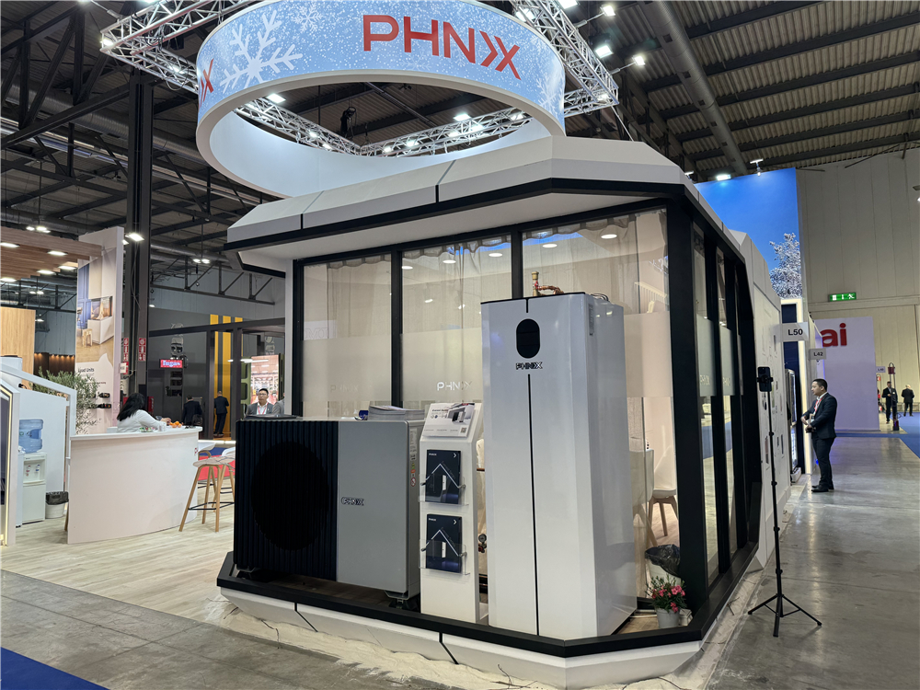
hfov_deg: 71.6
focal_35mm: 24
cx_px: 460
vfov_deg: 56.8
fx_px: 638
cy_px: 345
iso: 64
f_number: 1.78
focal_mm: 6.86
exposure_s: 1/100
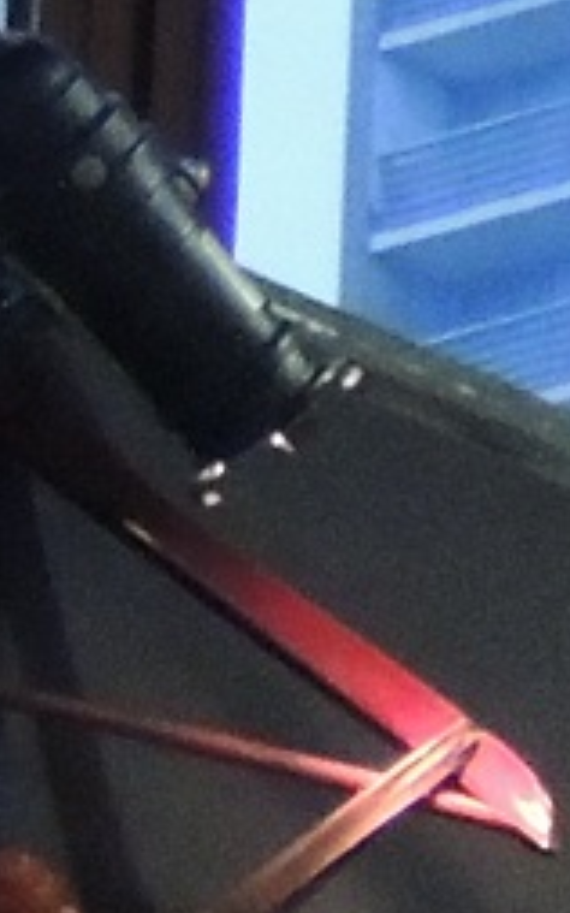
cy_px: 3057
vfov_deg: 4.4
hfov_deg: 2.6
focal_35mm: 454
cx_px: 3719
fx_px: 11291
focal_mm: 8.3
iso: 800
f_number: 3.5
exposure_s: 1/10
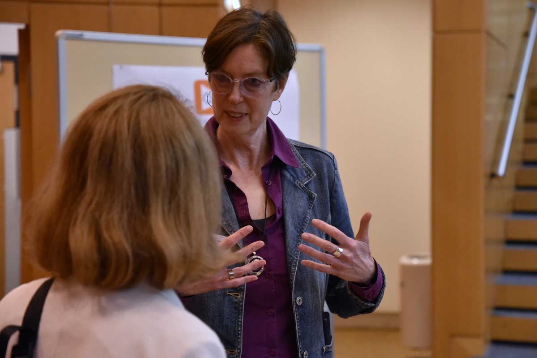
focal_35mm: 85
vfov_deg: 16.1
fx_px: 1267
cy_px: 179
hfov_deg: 23.9
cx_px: 268
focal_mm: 85
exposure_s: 1/200
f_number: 4.5
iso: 4000
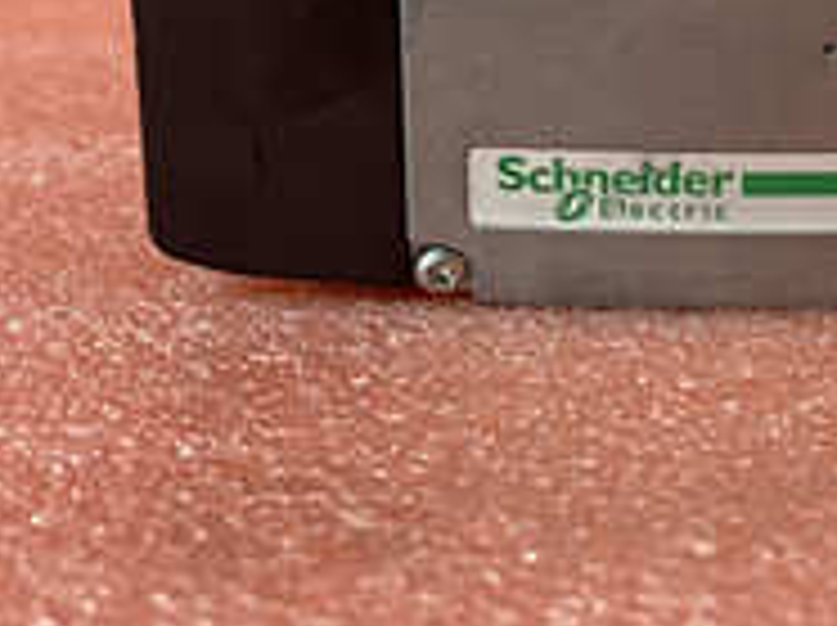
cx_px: 770
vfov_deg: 17.0
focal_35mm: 84
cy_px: -50
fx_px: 2028
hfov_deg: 22.7
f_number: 1.8
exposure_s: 1/50
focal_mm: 4.25
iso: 200
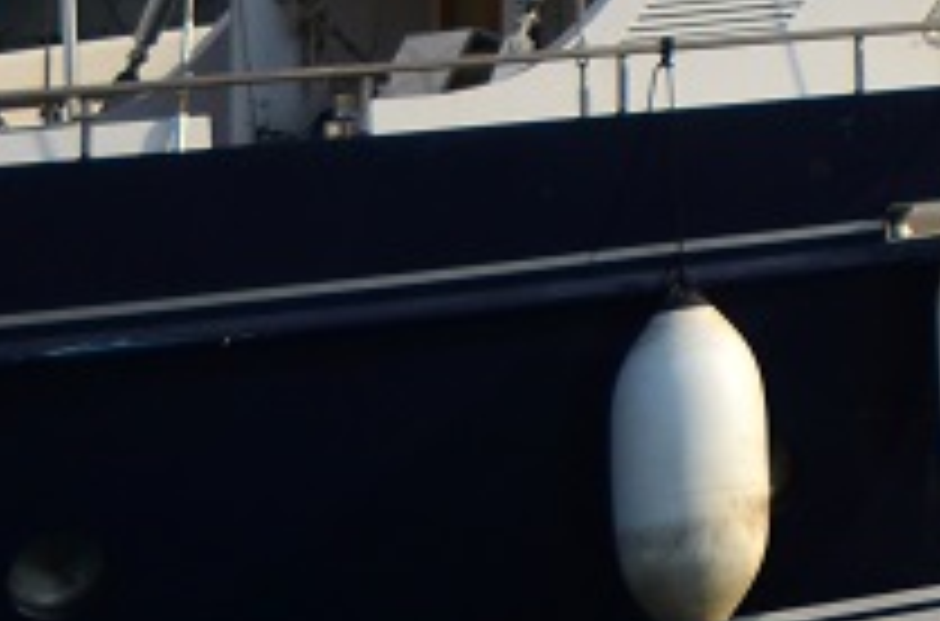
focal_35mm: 158
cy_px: -794
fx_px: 4113
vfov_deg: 8.1
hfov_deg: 11.1
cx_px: 2193
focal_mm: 22
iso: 400
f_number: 4
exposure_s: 1/5000
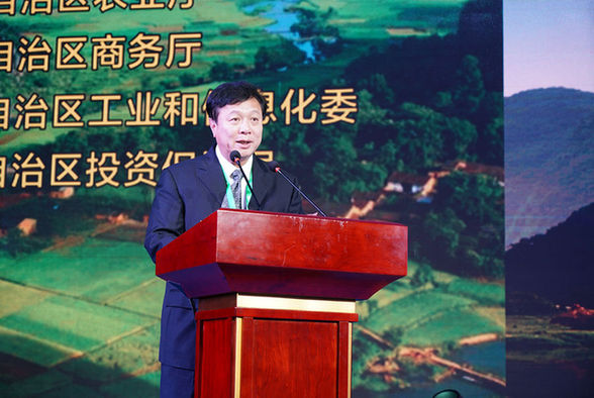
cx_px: 297
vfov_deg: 19.5
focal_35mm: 70
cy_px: 199
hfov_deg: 28.8
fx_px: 1157
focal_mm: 70
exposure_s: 1/60
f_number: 5.6
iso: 500
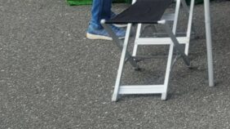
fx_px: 603
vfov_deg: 11.2
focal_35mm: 99
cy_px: -118
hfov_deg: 18.9
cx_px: 347
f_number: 1.8
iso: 20
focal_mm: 7
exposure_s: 1/892
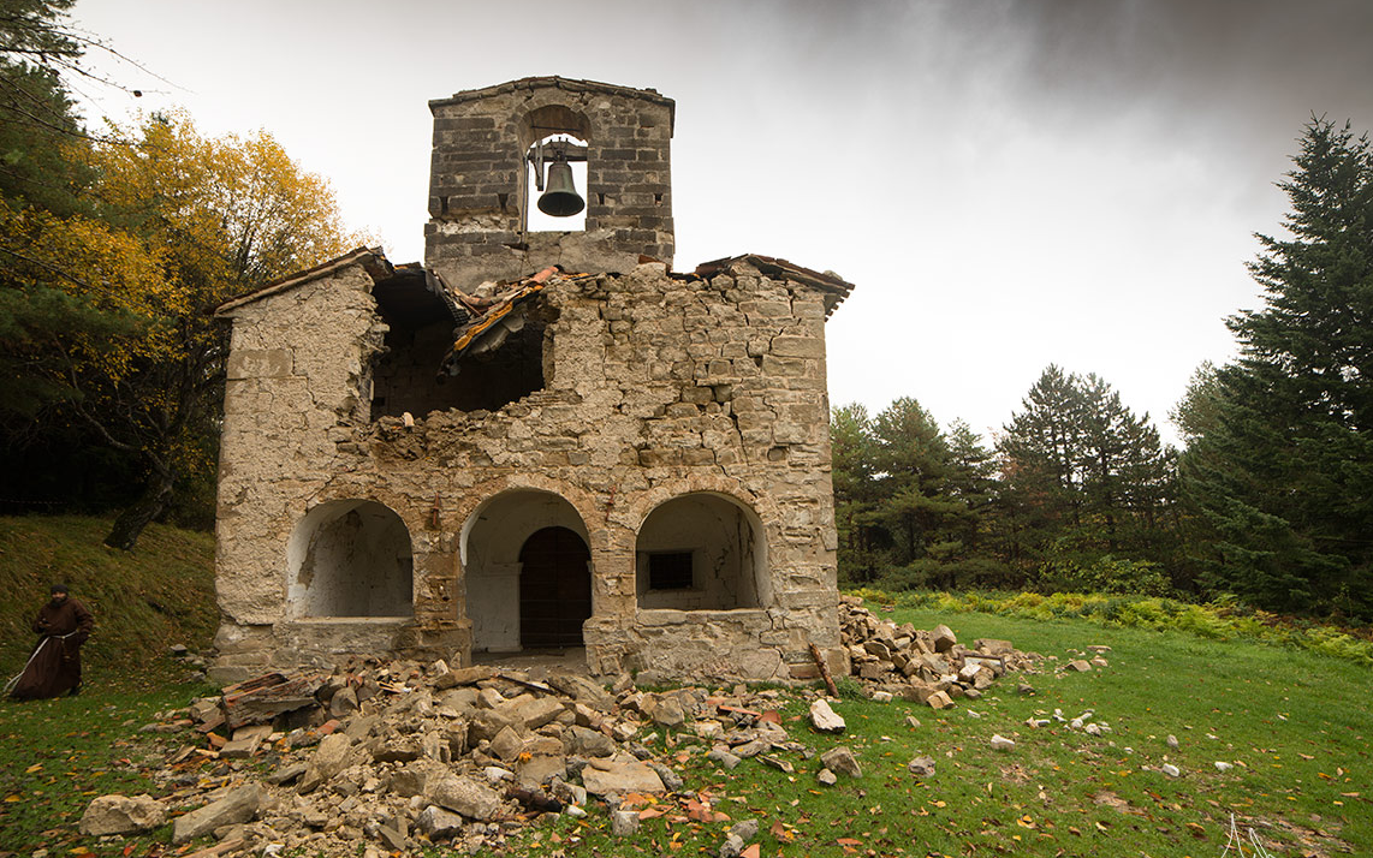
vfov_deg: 74.8
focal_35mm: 15
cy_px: 437
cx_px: 683
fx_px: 561
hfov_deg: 101.5
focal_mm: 14
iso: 200
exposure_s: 1/50
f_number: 10
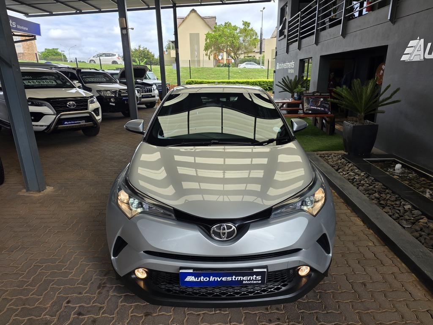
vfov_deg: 58.9
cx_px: 216
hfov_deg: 73.9
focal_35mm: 23
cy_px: 162
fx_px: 288
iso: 12
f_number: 1.7
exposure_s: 1/129
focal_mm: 6.25
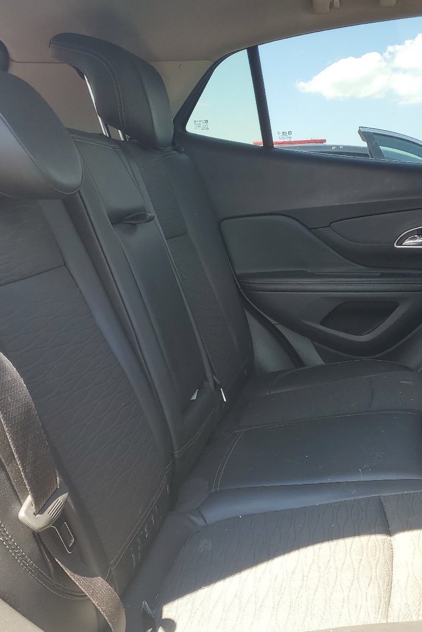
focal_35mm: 37
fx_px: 650
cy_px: 314
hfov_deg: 35.9
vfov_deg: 51.9
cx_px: 243
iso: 50
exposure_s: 1/208
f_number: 1.5
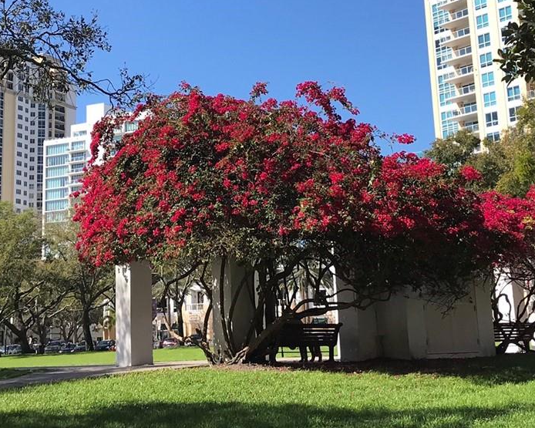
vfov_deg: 23.9
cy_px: 102
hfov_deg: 29.9
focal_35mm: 63
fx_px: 997
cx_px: 206
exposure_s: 1/1709
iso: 20
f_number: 1.8
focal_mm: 3.99
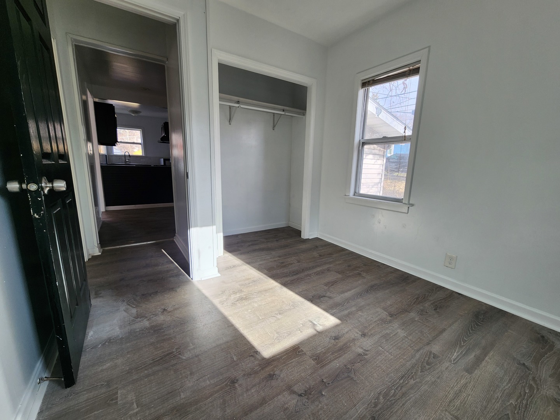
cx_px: 280
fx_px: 210
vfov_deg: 89.9
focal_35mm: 13
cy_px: 210
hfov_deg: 106.2
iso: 50
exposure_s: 1/148
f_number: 2.2
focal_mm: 2.2
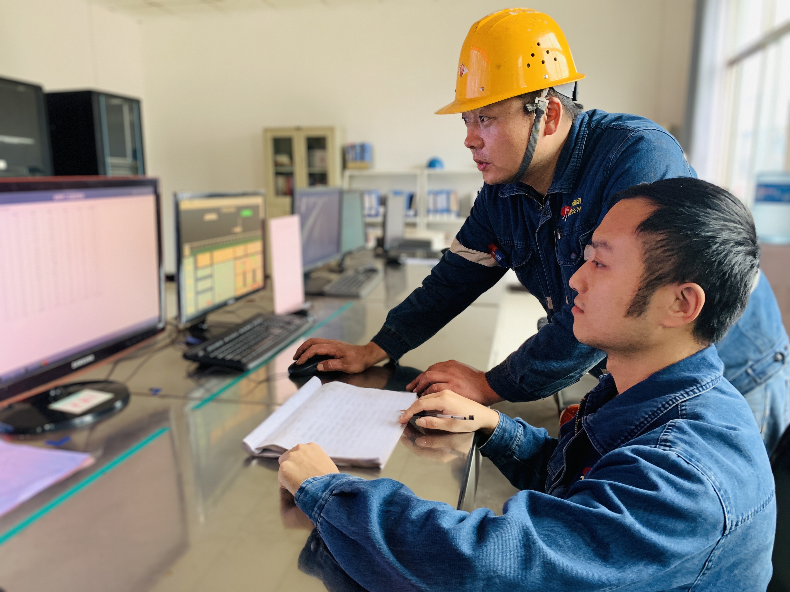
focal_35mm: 26
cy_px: 296
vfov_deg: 53.1
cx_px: 395
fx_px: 593
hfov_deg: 67.3
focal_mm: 4.25
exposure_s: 1/45
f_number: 1.8
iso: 250
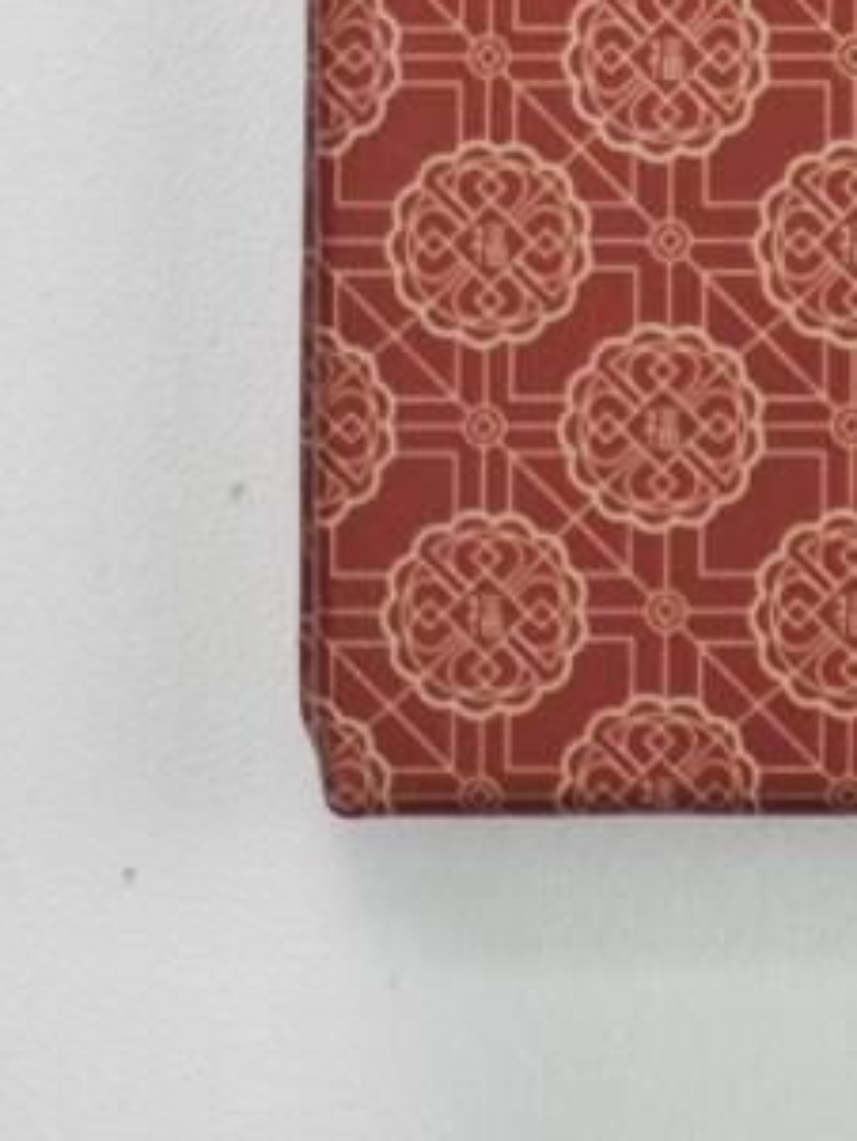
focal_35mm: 449
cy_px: -2028
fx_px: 14811
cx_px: 1949
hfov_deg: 3.3
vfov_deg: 4.3
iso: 64
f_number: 1.8
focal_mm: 12.28
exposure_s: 1/100
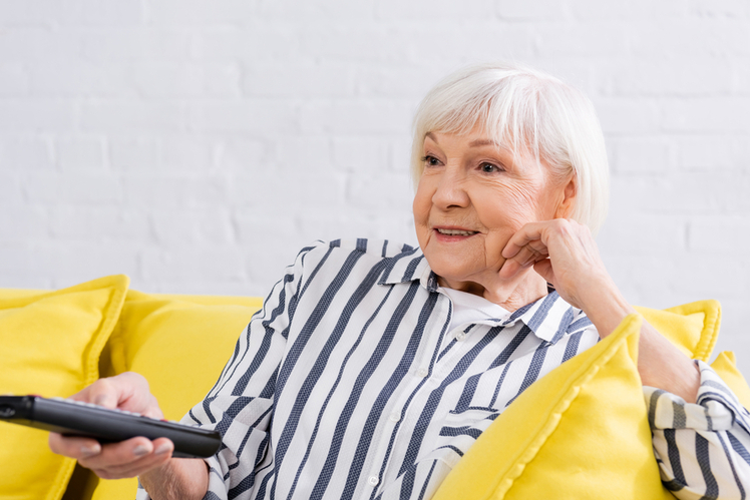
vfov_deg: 18.7
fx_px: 1521
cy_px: 276
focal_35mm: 73
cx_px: 356
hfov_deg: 27.7
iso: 160
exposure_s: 1/160
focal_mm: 65
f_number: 5
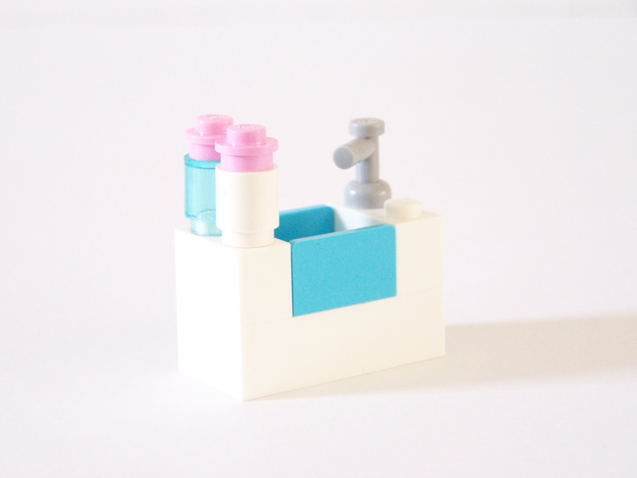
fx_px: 1932
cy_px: 239
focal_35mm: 105
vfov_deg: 14.1
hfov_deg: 18.7
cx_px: 318
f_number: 3.2
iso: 400
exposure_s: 1/30
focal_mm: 17.5
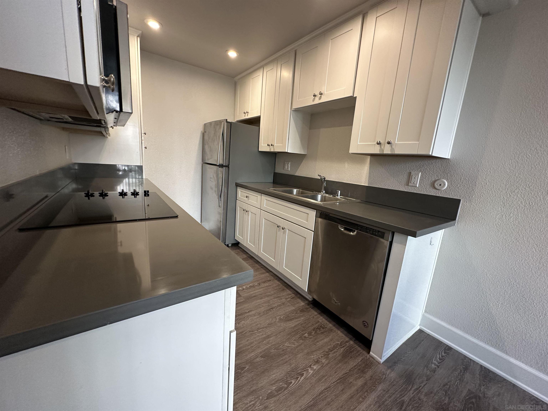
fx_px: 222
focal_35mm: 14
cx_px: 274
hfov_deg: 102.1
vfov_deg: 85.7
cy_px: 206
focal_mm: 2.22
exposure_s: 1/120
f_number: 2.2
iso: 250
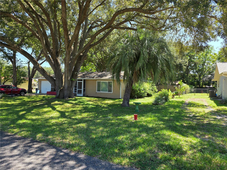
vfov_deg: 58.9
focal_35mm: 23
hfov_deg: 73.9
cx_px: 114
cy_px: 85
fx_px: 151
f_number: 1.7
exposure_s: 1/359
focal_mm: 6.25
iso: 25
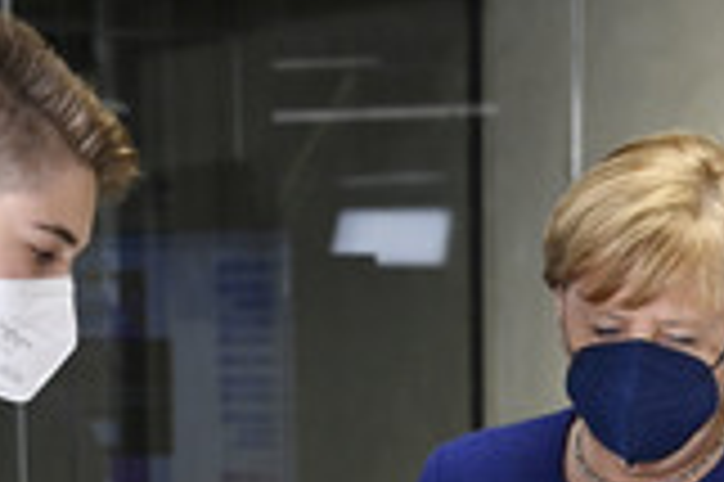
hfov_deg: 10.5
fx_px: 3938
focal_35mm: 196
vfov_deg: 6.9
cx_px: 362
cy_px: 667
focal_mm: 70
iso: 4000
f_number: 6.3
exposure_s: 1/400
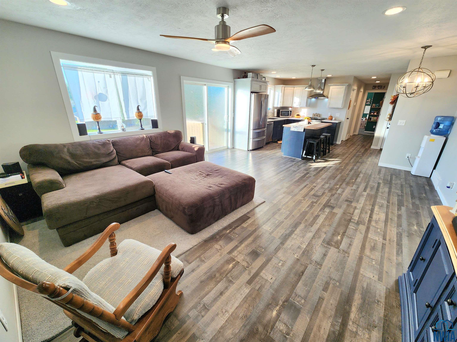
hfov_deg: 106.2
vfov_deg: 89.9
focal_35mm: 13
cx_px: 228
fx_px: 172
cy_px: 171
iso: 100
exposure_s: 1/120
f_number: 2.2
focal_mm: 2.2
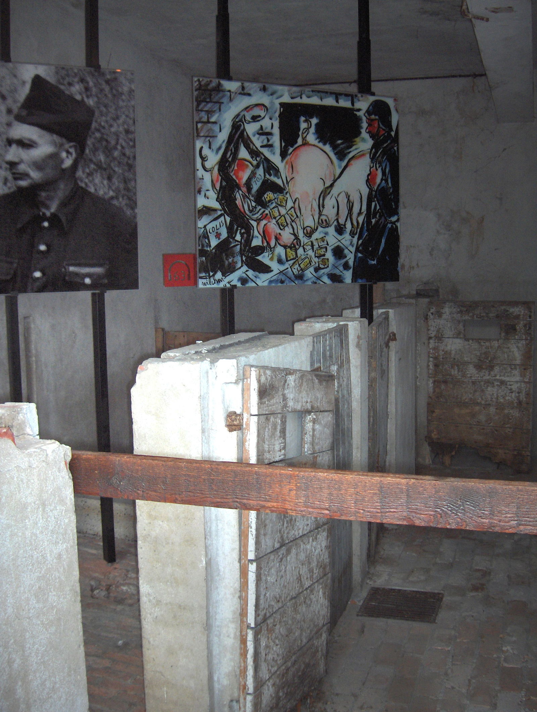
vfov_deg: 47.8
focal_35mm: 39
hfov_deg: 36.9
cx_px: 268
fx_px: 804
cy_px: 356
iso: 100
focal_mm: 8
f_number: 2.8
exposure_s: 1/60
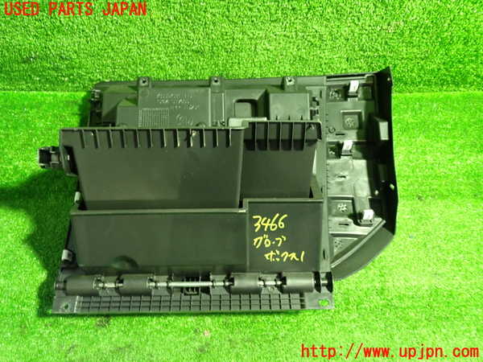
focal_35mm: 30
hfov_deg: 60.0
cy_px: 181
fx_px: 419
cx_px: 242
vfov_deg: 46.8
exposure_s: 1/25
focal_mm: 5.4
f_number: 2.3
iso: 800
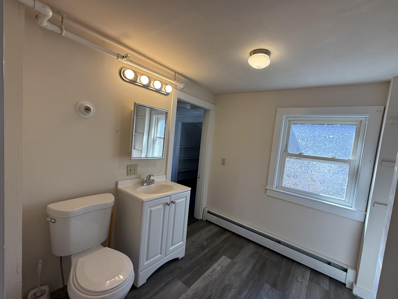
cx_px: 208
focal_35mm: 15
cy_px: 156
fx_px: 172
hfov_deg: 98.1
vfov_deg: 81.7
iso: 64
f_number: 2.2
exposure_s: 1/122
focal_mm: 2.22
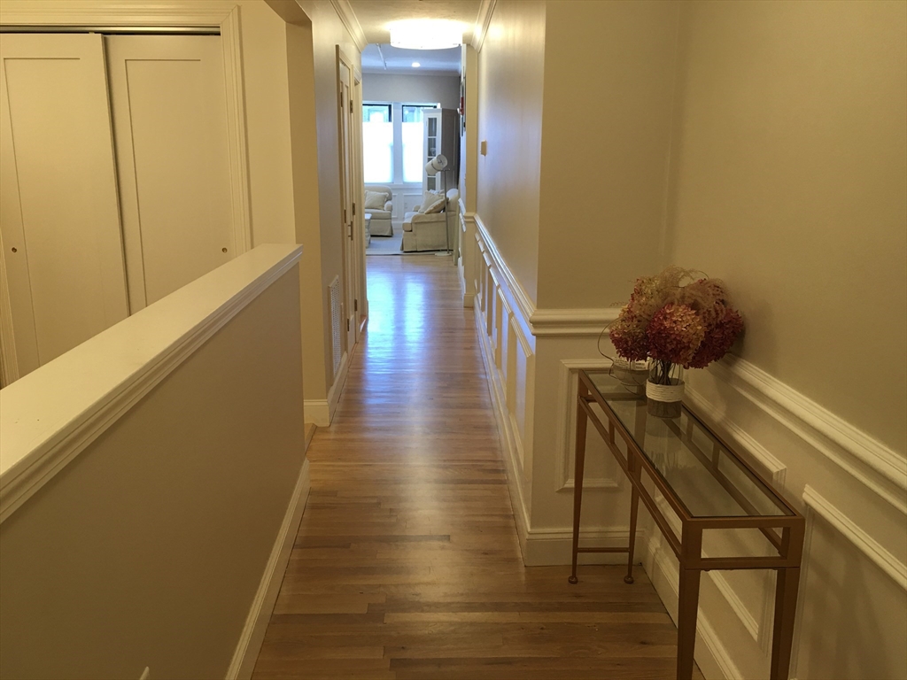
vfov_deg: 48.2
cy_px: 340
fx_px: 760
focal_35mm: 29
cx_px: 454
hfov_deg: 61.7
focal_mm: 4.15
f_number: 2.2
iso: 25
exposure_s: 1/15
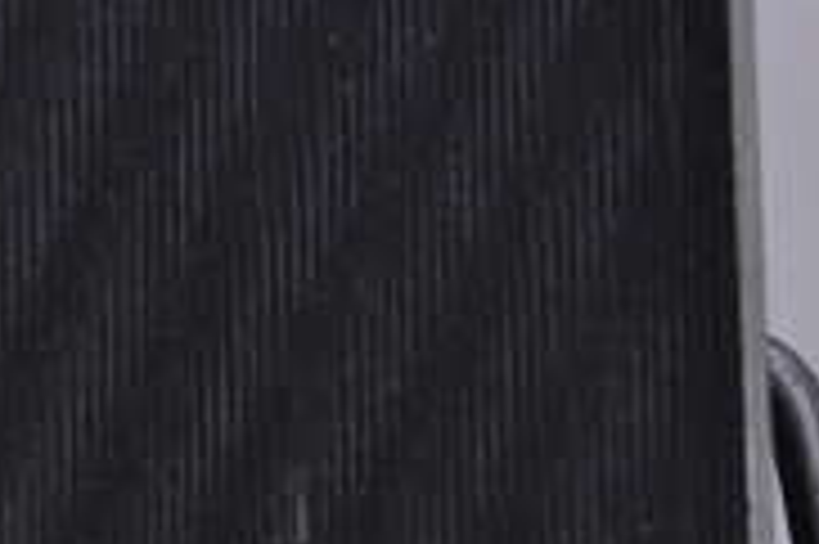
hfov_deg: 5.3
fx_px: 8870
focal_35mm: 390
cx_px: 81
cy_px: 375
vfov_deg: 3.5
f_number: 9.5
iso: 3200
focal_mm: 105
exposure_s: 1/125
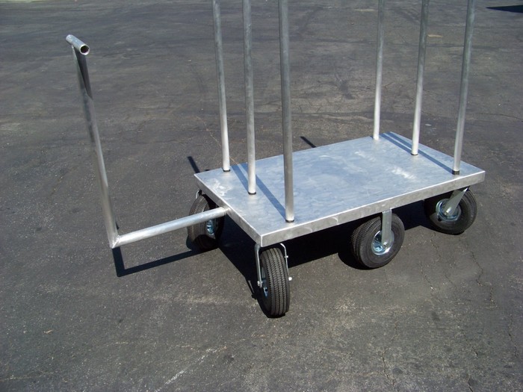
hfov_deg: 51.4
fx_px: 544
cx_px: 262
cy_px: 196
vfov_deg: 39.7
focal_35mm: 36
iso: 72
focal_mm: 5.85
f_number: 4
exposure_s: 1/500
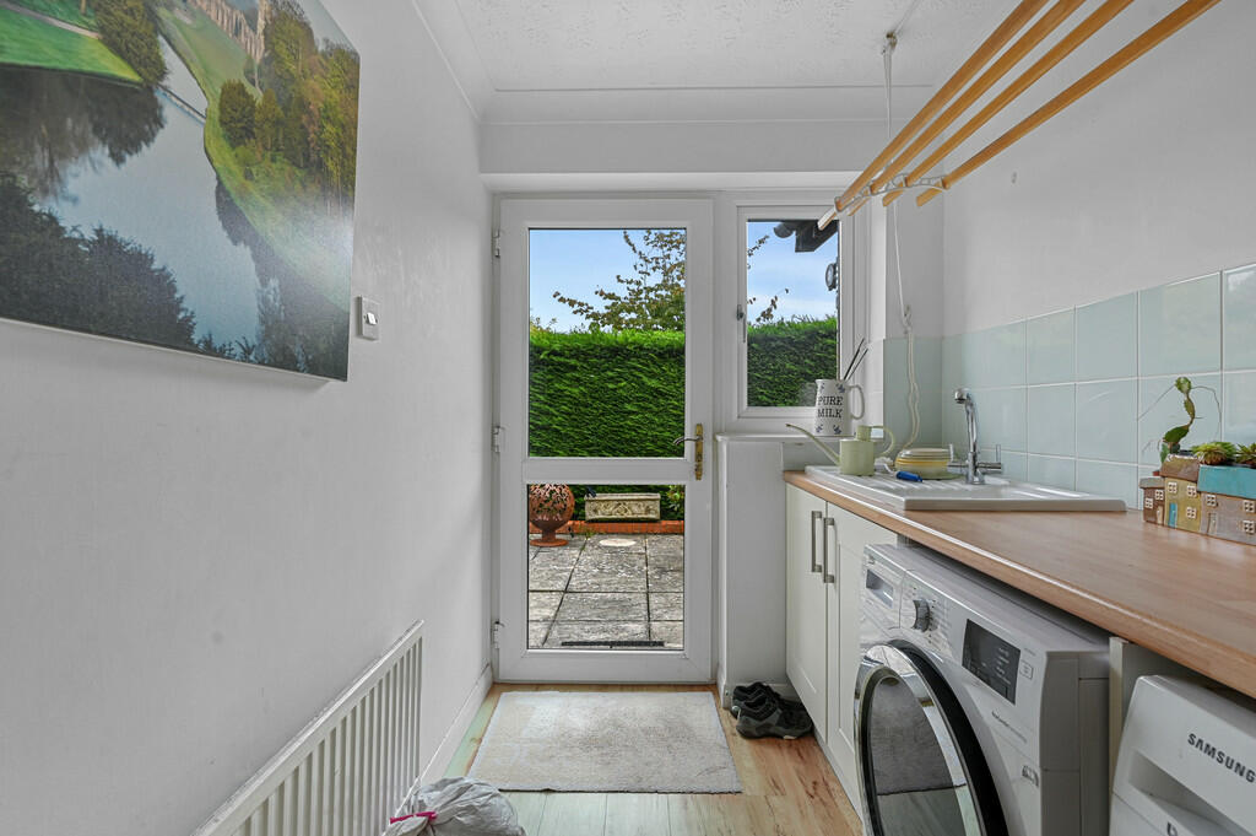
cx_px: 628
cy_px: 418
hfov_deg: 93.3
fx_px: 593
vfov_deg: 70.3
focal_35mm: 17
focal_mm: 17
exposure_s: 1/8
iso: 400
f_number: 8
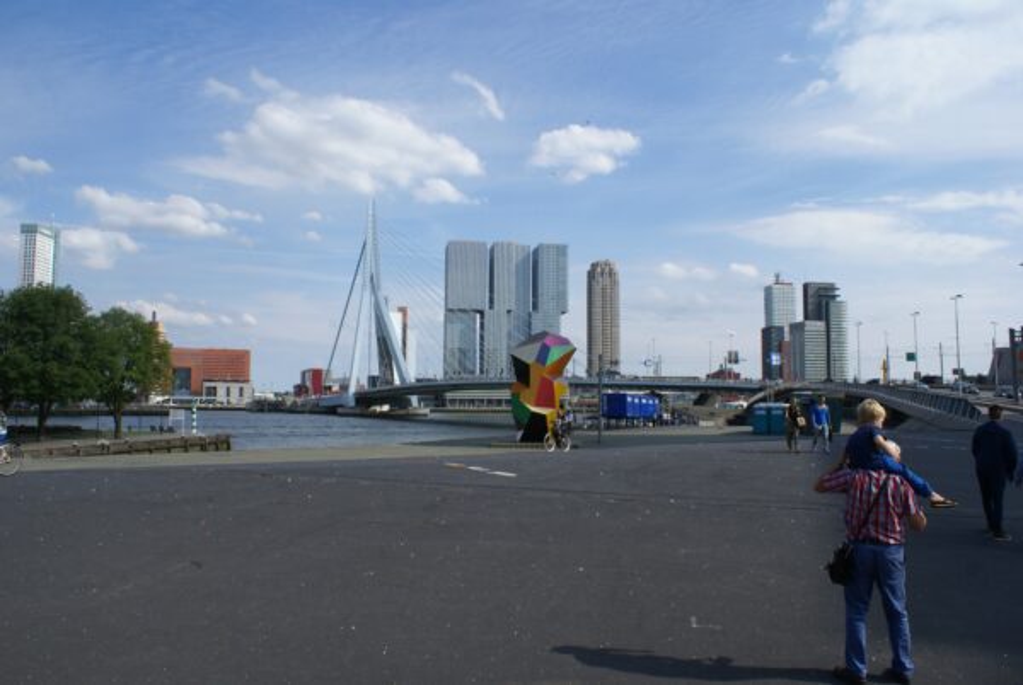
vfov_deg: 48.1
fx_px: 768
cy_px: 342
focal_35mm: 27
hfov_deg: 67.3
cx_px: 512
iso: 100
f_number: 10
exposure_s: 1/200
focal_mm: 18
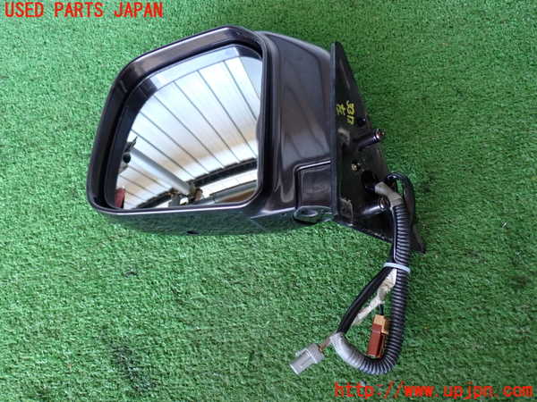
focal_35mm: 36
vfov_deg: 39.7
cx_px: 268
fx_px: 558
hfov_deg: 51.4
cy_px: 201
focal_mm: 6.37
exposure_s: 1/40
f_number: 2.5
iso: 200
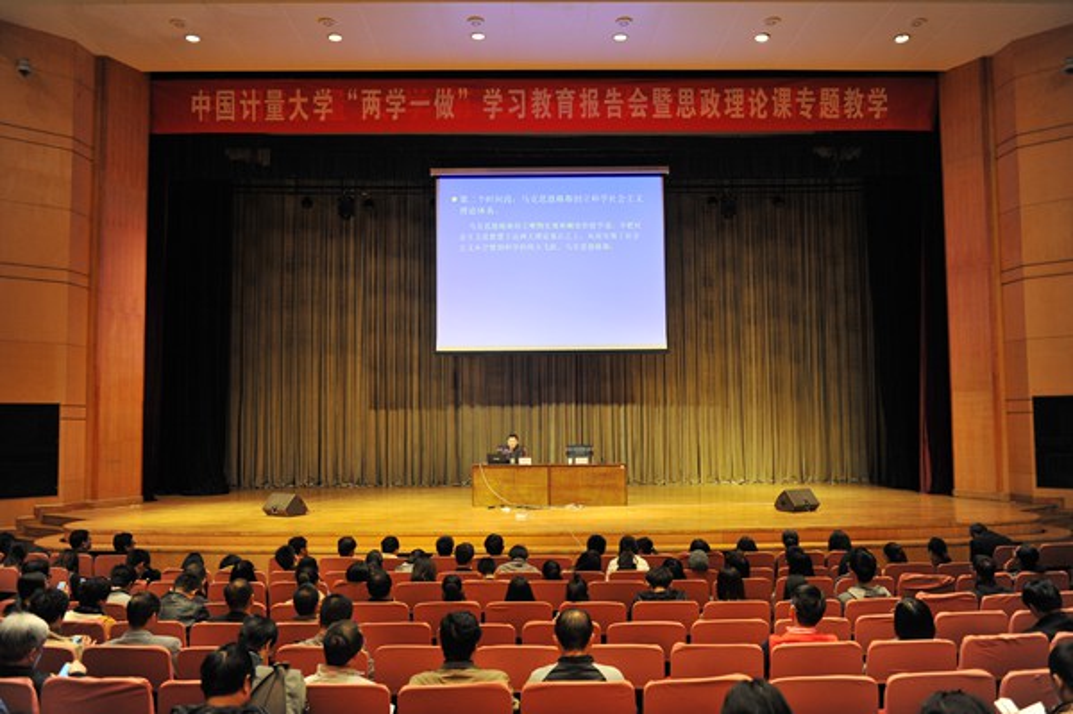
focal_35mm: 29
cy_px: 357
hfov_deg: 63.7
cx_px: 536
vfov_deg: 44.9
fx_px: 864
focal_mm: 29
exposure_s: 1/50
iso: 1600
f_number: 3.2
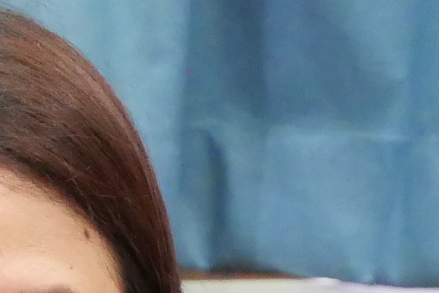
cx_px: -115
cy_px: 633
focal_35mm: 649
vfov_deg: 2.1
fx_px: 7918
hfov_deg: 3.2
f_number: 5.6
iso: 3200
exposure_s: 1/40
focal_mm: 49
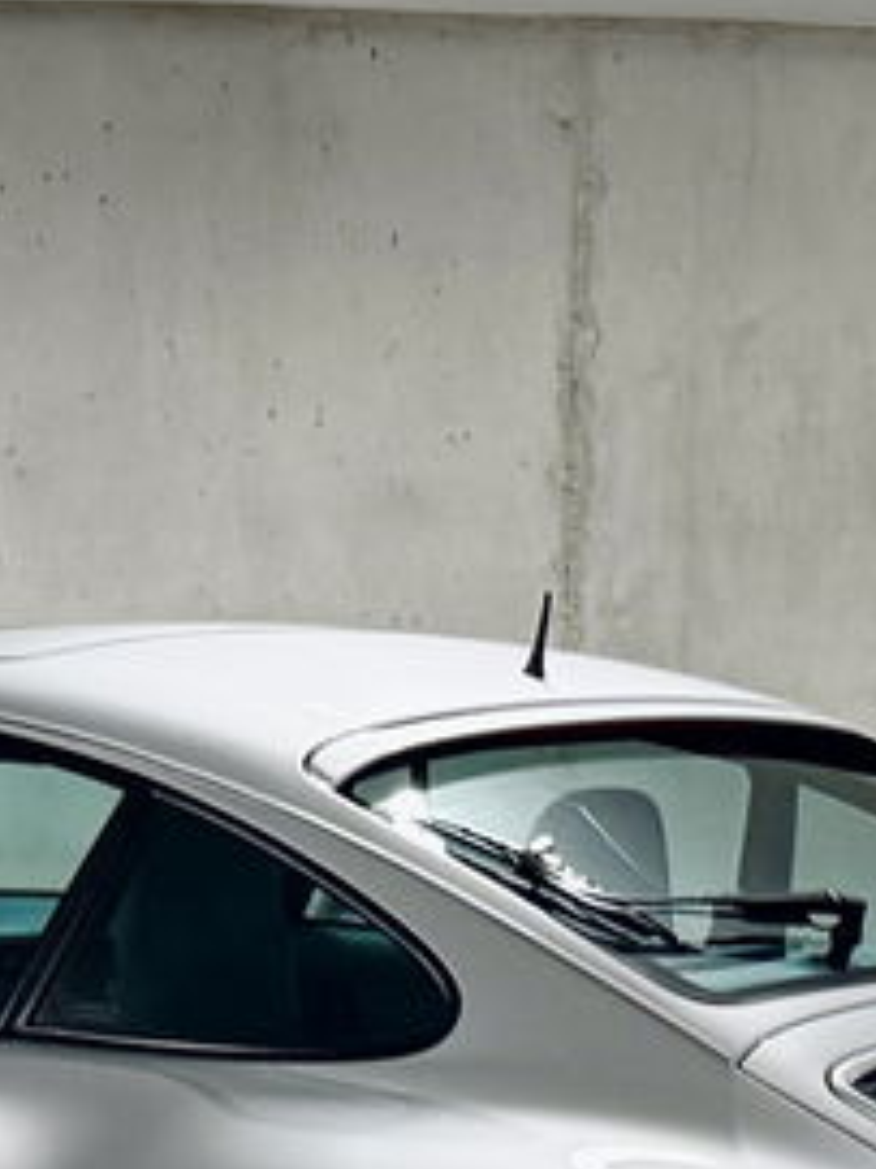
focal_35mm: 68
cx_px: 406
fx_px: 2296
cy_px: 876
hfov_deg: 21.6
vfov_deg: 28.2
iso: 250
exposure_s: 1/100
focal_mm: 6.76
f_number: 1.78
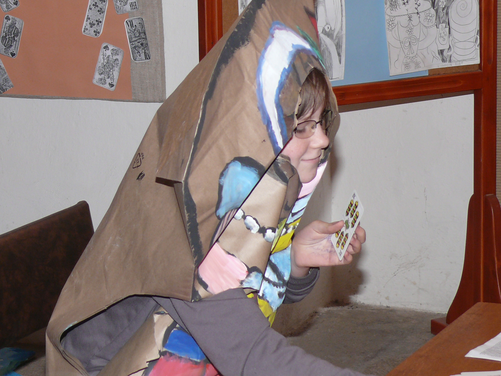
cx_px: 250
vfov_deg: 11.0
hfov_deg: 14.6
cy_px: 188
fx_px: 1954
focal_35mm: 135
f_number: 3.2
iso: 100
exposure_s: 1/30
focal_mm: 16
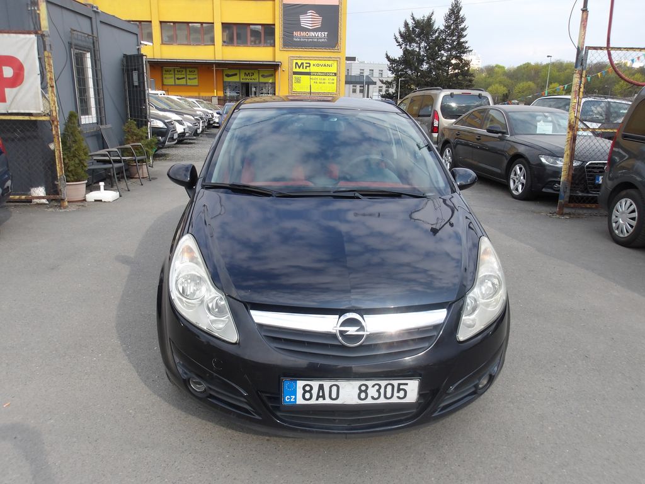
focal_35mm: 27
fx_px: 503
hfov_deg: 65.3
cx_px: 322
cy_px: 242
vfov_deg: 51.4
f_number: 3
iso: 100
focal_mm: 4.9
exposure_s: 1/552
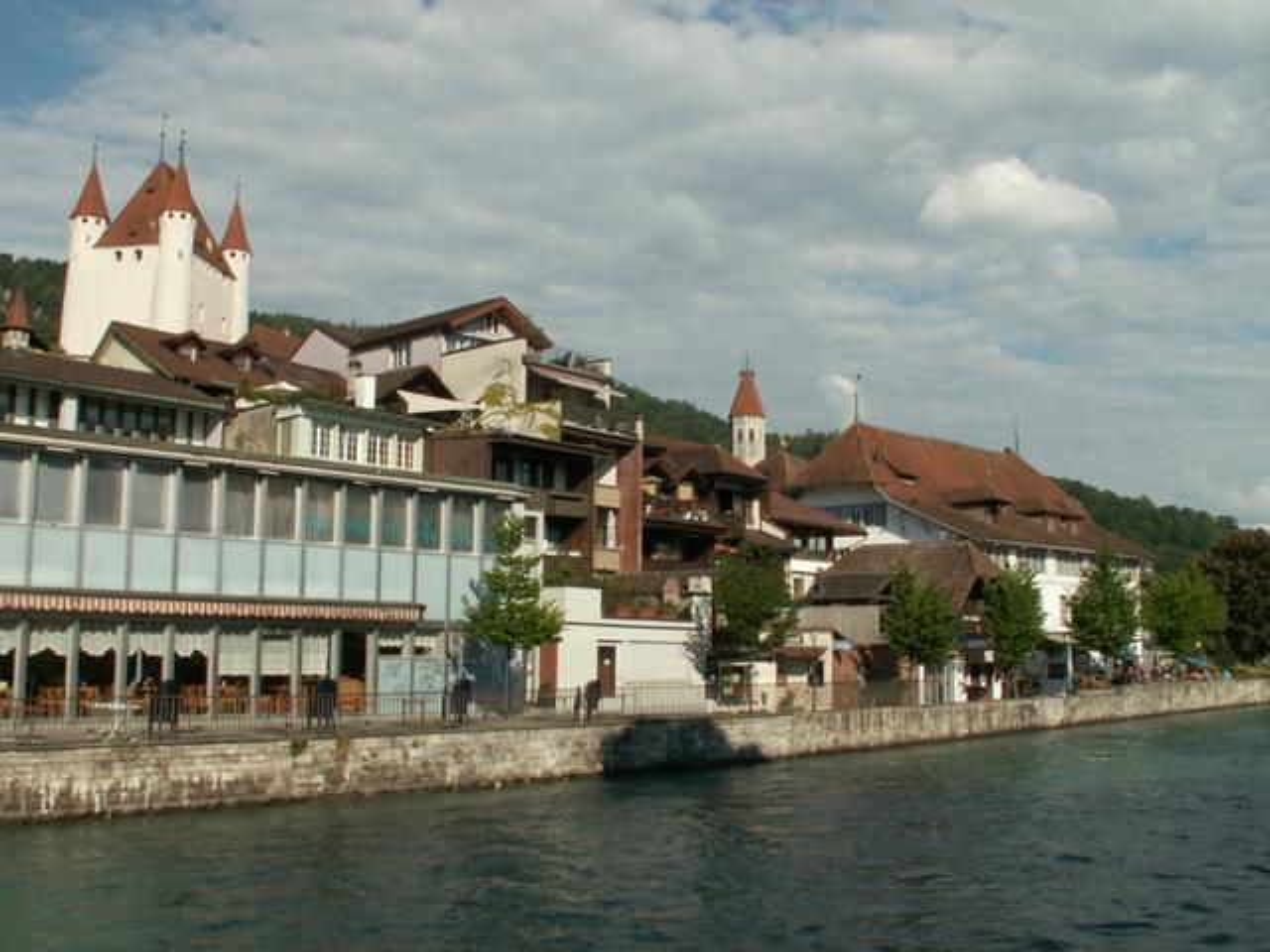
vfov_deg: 40.7
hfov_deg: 52.6
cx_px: 635
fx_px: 1284
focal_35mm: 35
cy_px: 476
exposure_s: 1/250
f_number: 7.1
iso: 50
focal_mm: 5.86
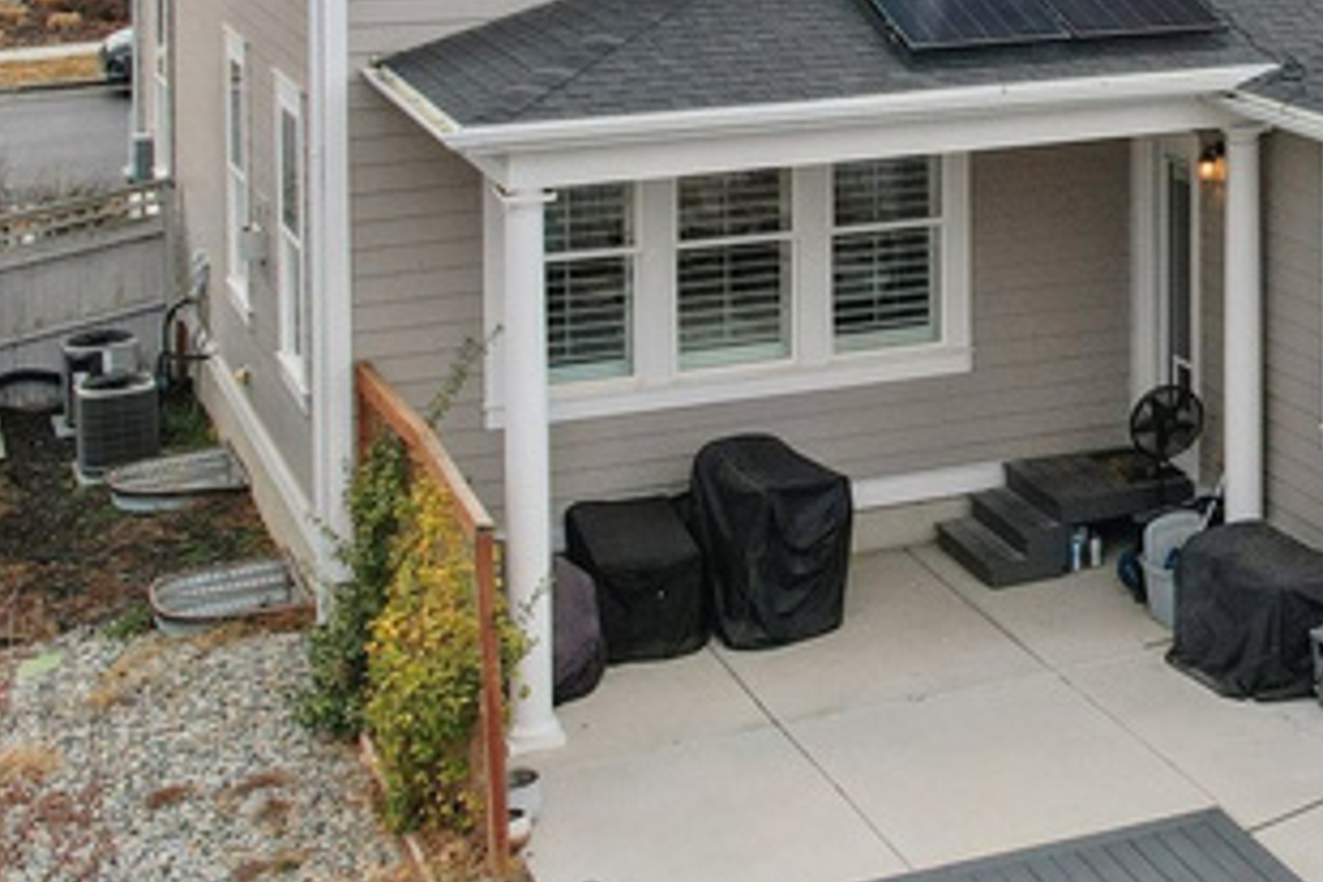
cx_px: 1421
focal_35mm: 73
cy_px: 79
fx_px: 2683
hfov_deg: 25.8
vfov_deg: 18.4
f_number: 2.8
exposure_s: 1/50
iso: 100
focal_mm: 8.4
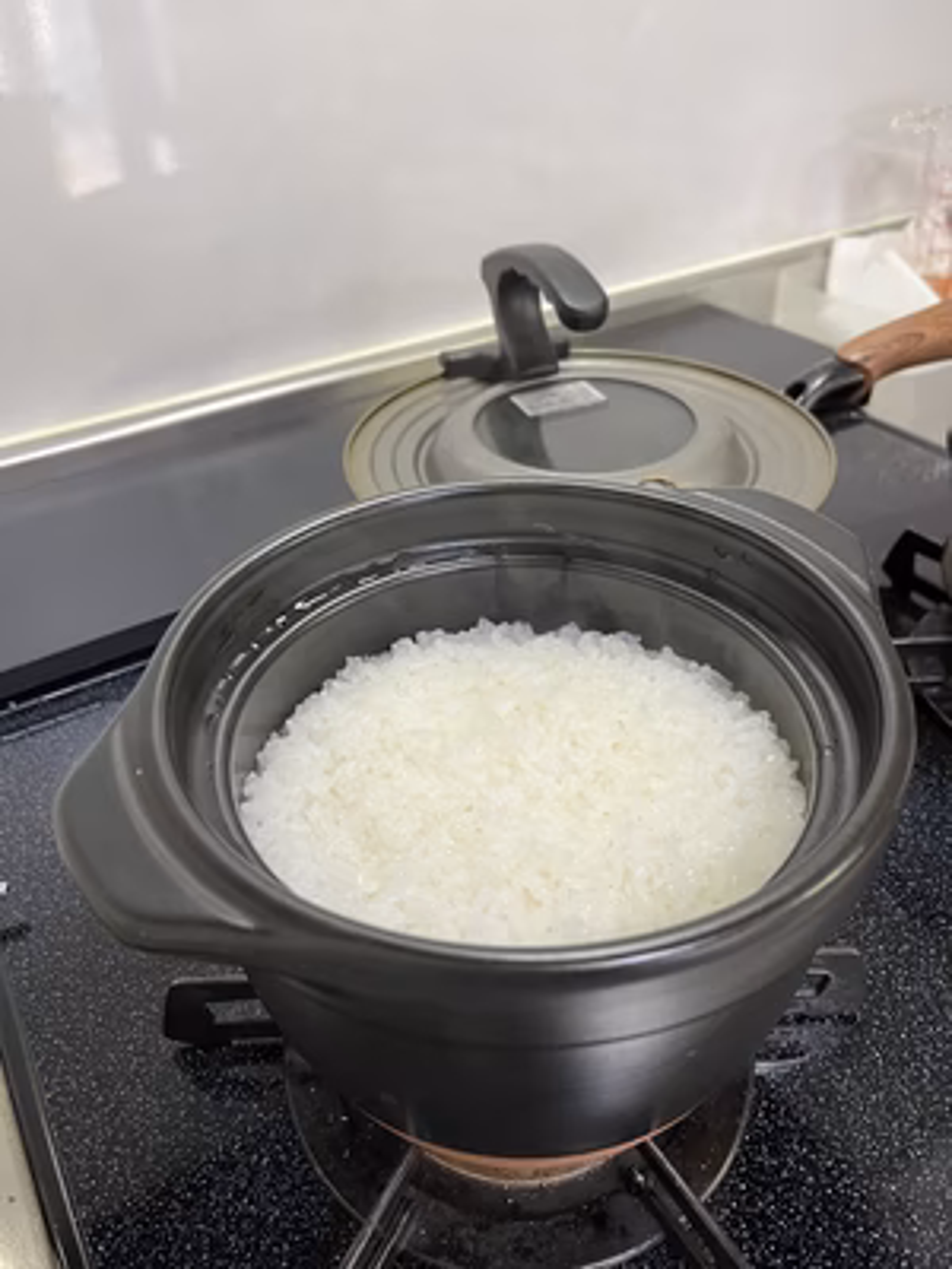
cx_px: 476
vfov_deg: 67.3
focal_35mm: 26
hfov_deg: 53.1
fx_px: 953
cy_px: 634
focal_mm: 5.1
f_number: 1.6
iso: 160
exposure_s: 1/60
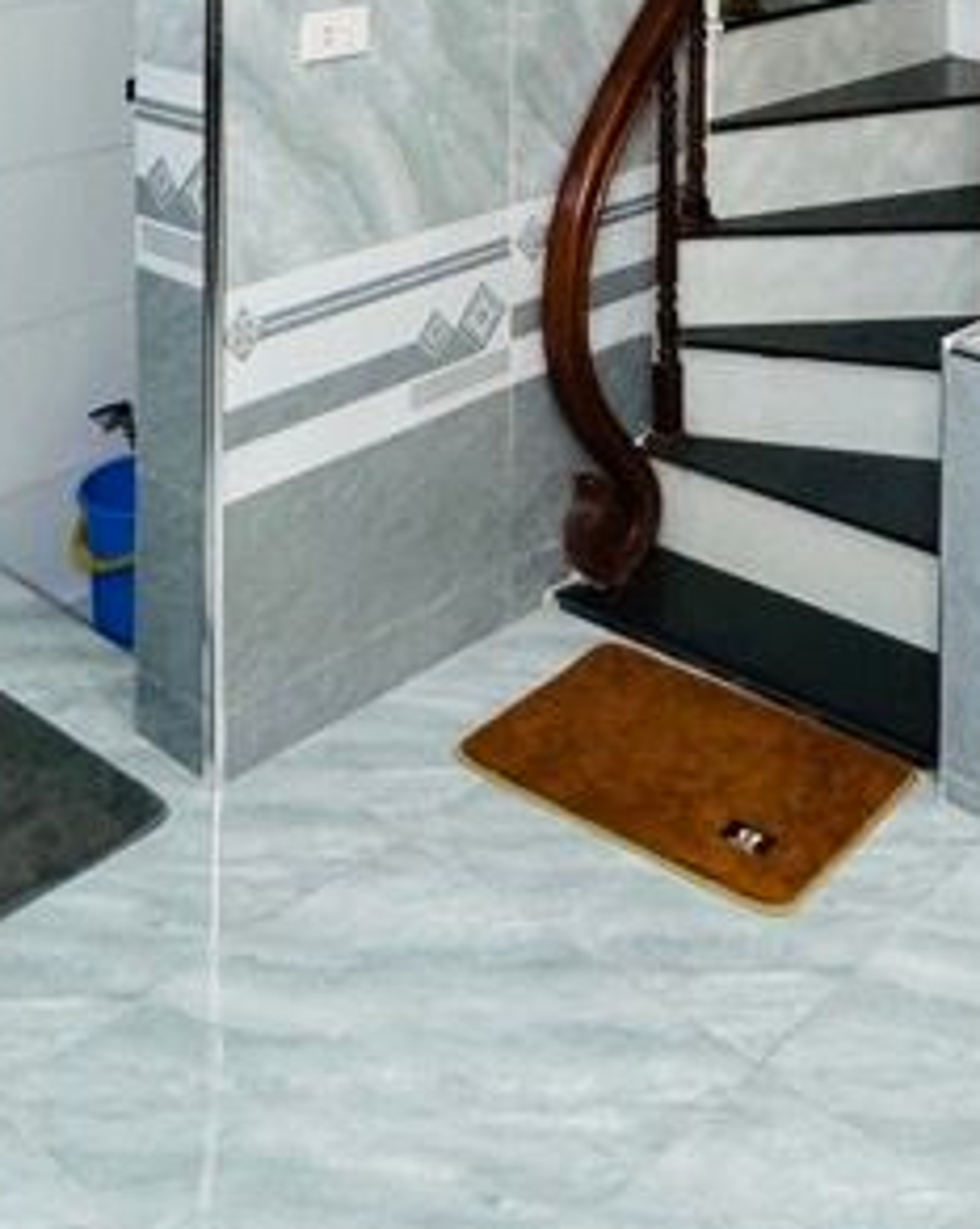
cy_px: -257
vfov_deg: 32.1
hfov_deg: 31.2
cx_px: 627
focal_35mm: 48
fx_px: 1743
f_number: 2.2
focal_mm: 2.22
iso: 400
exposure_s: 1/50
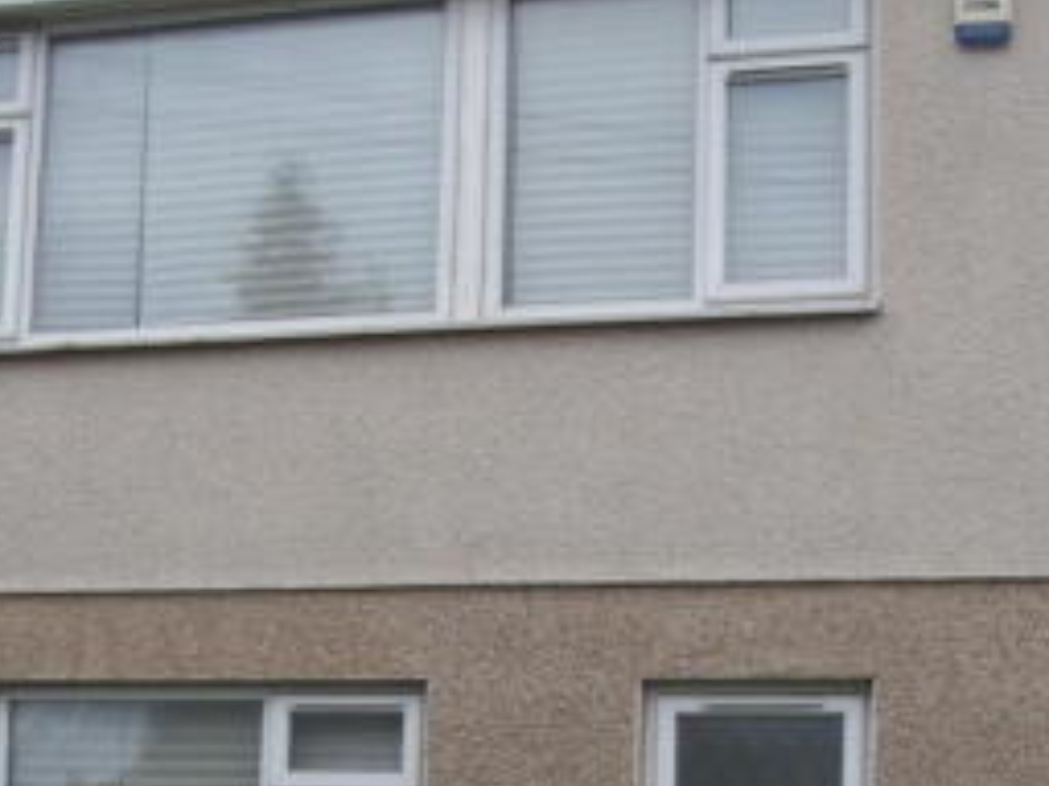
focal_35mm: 87
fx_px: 2635
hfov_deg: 22.4
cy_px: 656
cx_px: 343
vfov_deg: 16.8
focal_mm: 6.3
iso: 50
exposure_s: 1/369
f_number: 2.8
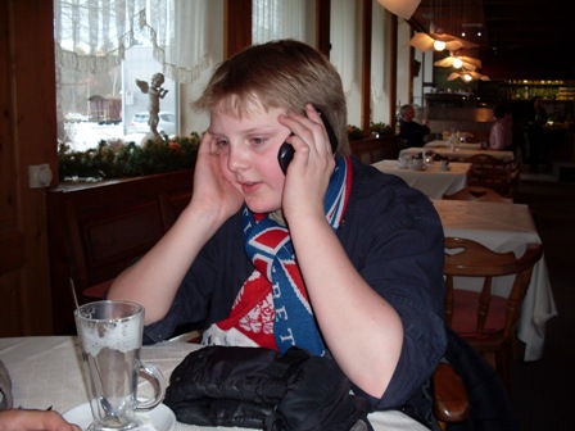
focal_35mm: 38
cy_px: 216
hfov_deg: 49.0
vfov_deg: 37.7
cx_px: 288
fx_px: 631
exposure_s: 1/45
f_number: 2.8
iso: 100
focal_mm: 6.3
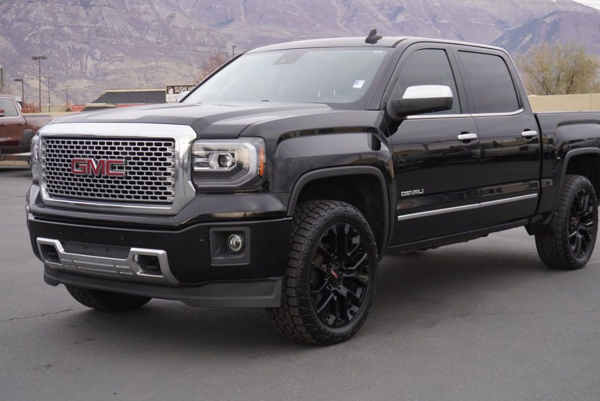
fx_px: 967
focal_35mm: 58
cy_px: 201
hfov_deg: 34.5
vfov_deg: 23.4
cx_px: 313
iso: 160
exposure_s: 1/160
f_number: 5.6
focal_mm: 36
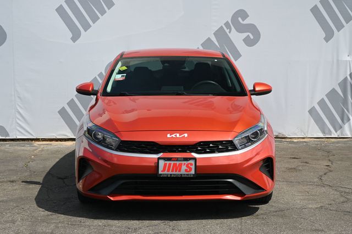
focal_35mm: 63
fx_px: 616
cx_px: 176
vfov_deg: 21.5
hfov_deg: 31.9
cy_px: 117
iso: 125
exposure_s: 1/250
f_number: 5.6
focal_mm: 42
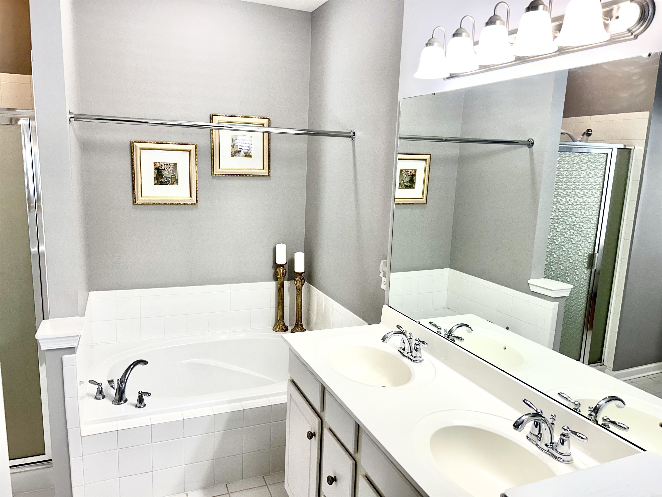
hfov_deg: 67.3
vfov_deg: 53.1
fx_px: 497
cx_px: 331
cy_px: 248
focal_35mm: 26
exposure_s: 1/120
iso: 64
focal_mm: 5.7
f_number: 1.5
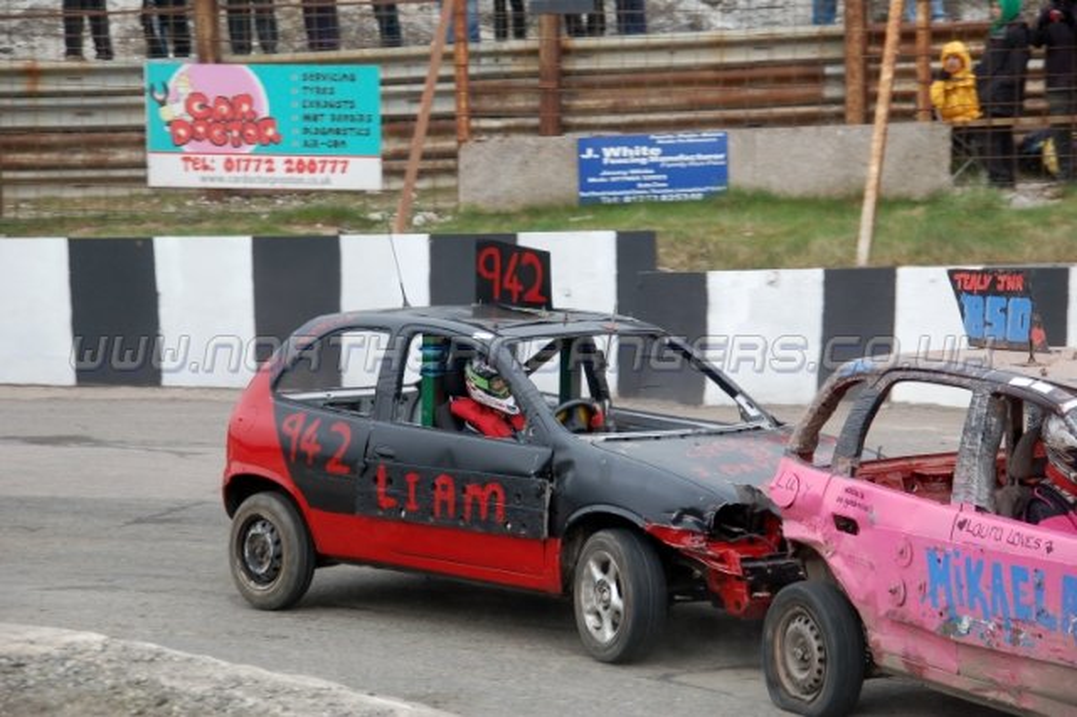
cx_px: 538
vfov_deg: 11.7
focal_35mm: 117
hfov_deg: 17.5
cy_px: 358
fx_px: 3498
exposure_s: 1/500
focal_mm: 78
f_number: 5.6
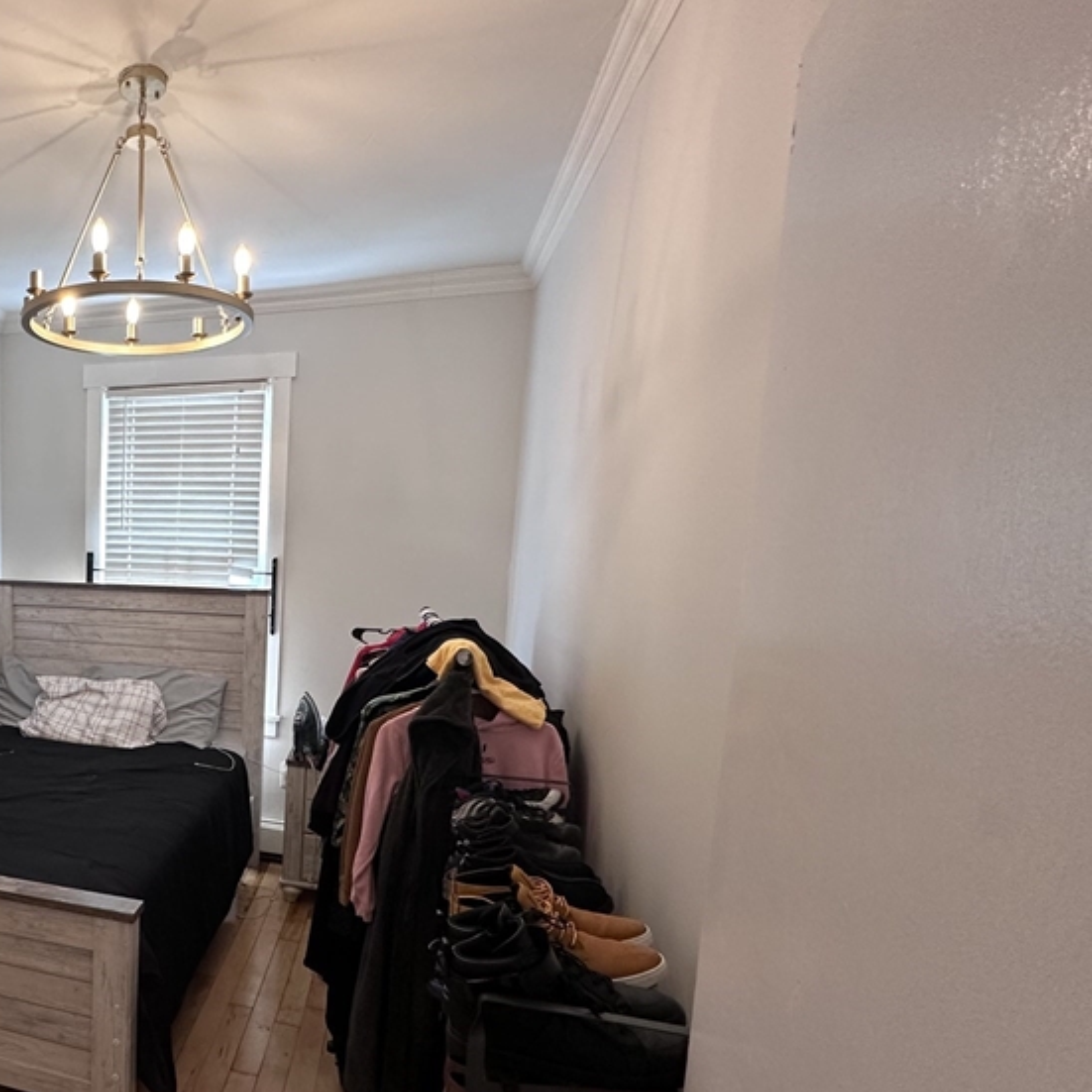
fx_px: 821
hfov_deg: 57.9
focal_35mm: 23
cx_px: 113
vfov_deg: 66.7
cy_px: 646
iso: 250
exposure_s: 1/120
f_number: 2.2
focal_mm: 2.22
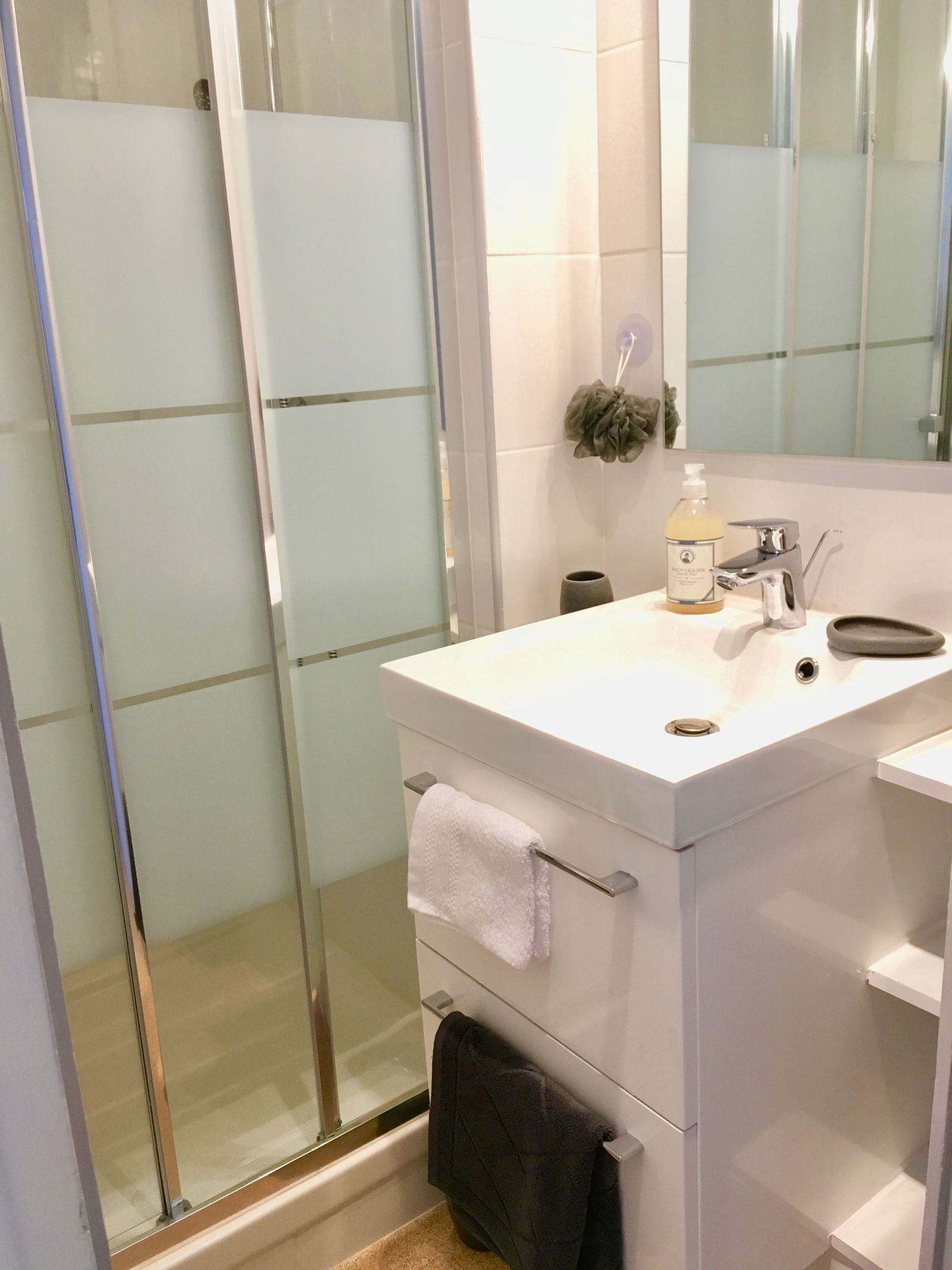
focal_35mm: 29
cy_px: 635
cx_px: 476
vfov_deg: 61.7
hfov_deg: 48.2
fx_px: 1063
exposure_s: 1/33
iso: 125
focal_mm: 4.15
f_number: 2.2
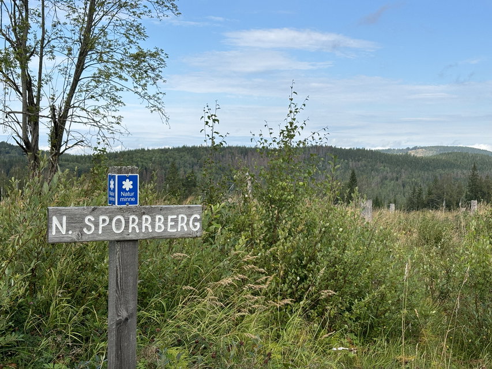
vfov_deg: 28.0
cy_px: 184
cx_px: 246
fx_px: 739
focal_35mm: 52
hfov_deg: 36.8
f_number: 1.6
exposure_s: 1/1616
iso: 32
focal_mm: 5.96
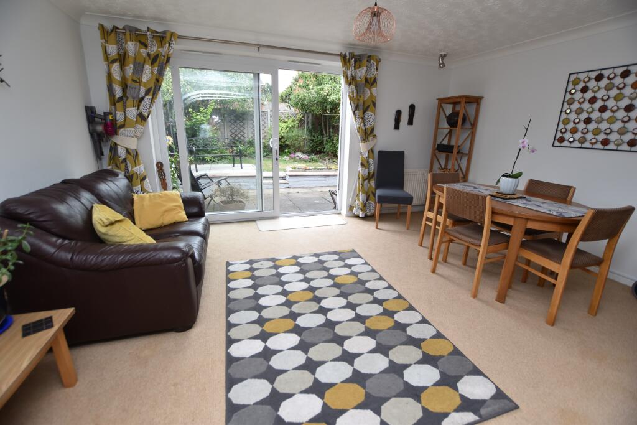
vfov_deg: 77.3
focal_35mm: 15
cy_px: 212
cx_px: 318
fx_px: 265
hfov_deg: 100.4
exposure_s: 1/60
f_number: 4
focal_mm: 10
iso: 100
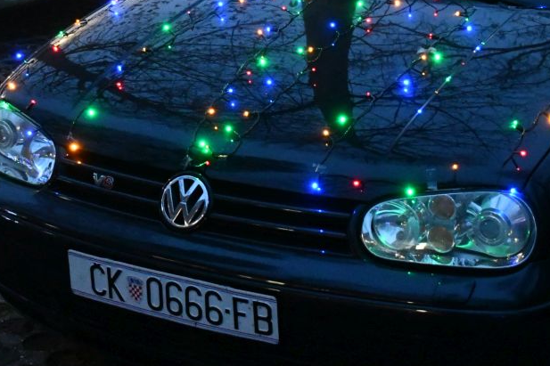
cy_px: 60
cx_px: 218
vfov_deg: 17.5
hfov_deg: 26.3
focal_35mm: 77
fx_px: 1176
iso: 8000
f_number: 3.5
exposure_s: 1/60
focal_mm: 22
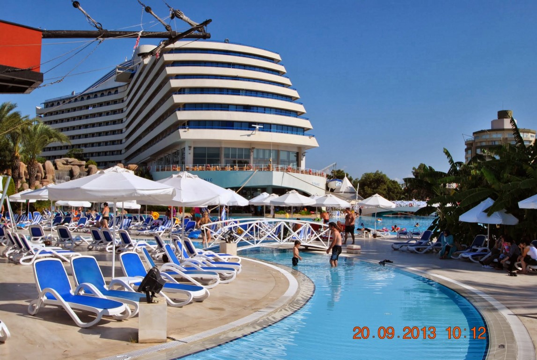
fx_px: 538
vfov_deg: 37.0
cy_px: 180
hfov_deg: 53.1
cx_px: 268
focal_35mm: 36
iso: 100
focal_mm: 24
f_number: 9
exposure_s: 1/320
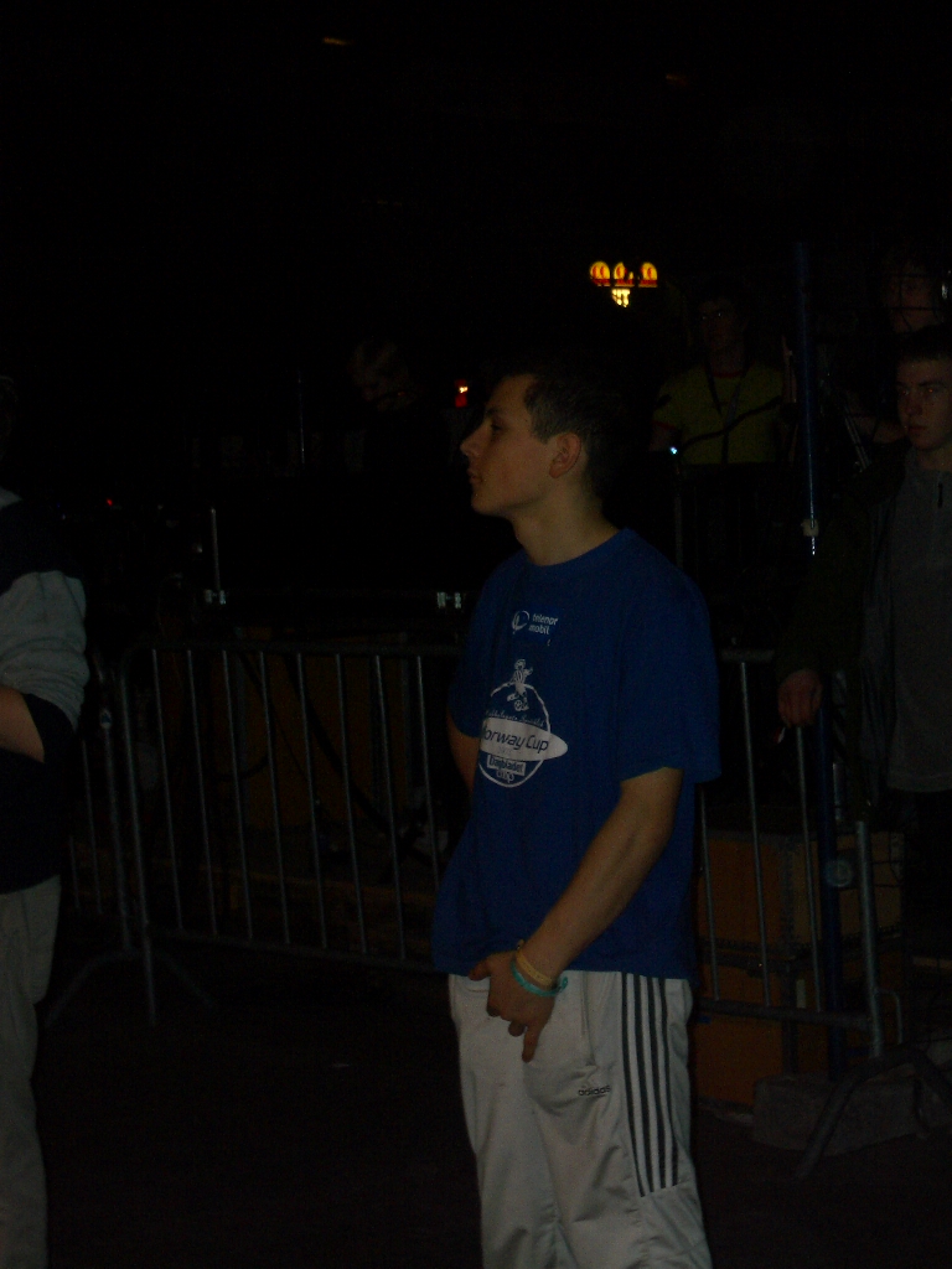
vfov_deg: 26.3
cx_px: 476
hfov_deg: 19.9
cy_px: 634
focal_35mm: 74
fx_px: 2714
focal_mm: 12.2
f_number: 3.9
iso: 100
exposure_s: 1/60
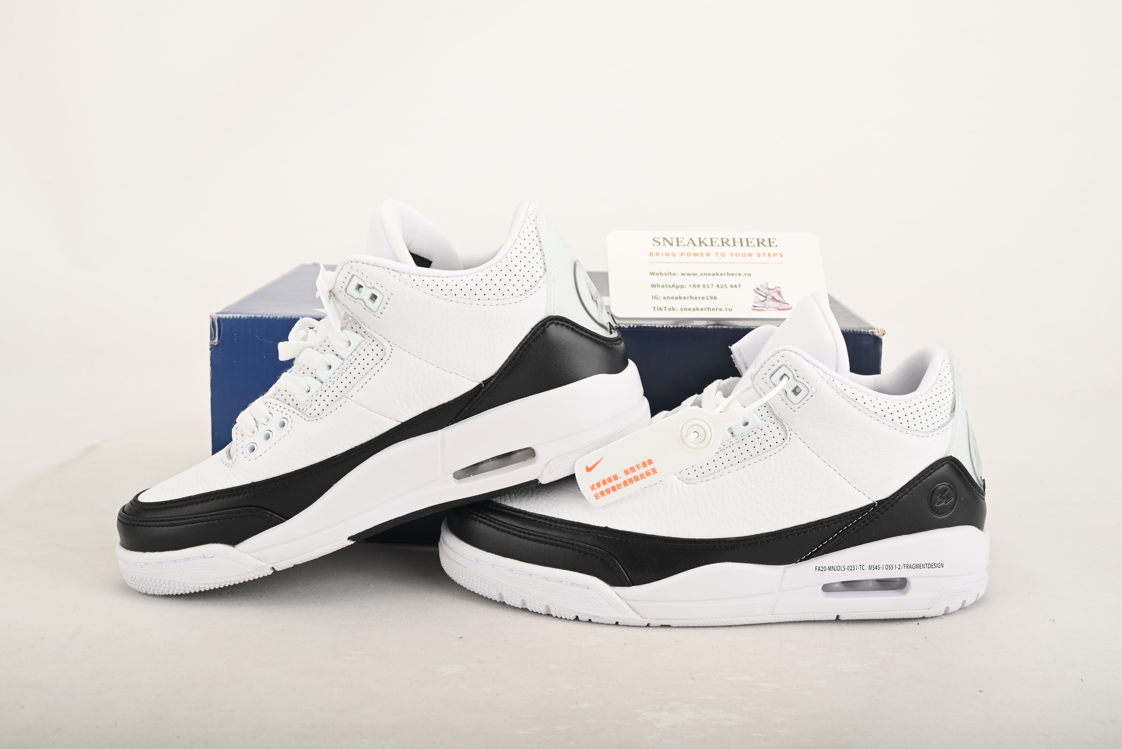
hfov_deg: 43.6
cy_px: 374
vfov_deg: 29.9
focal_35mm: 45
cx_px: 561
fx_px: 1403
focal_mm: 45
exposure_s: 1/200
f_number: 11
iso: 100
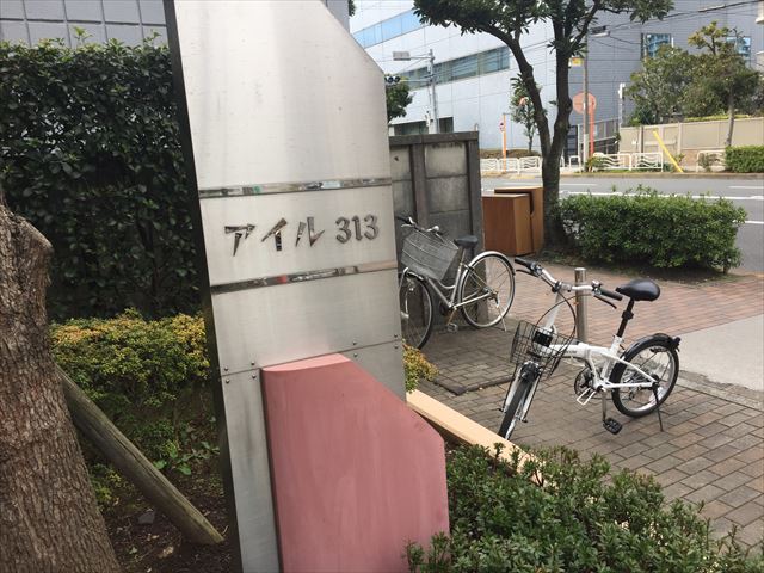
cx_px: 382
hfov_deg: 61.7
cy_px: 286
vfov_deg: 48.2
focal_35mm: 29
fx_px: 640
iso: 32
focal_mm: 4.15
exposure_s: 1/403
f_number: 2.2
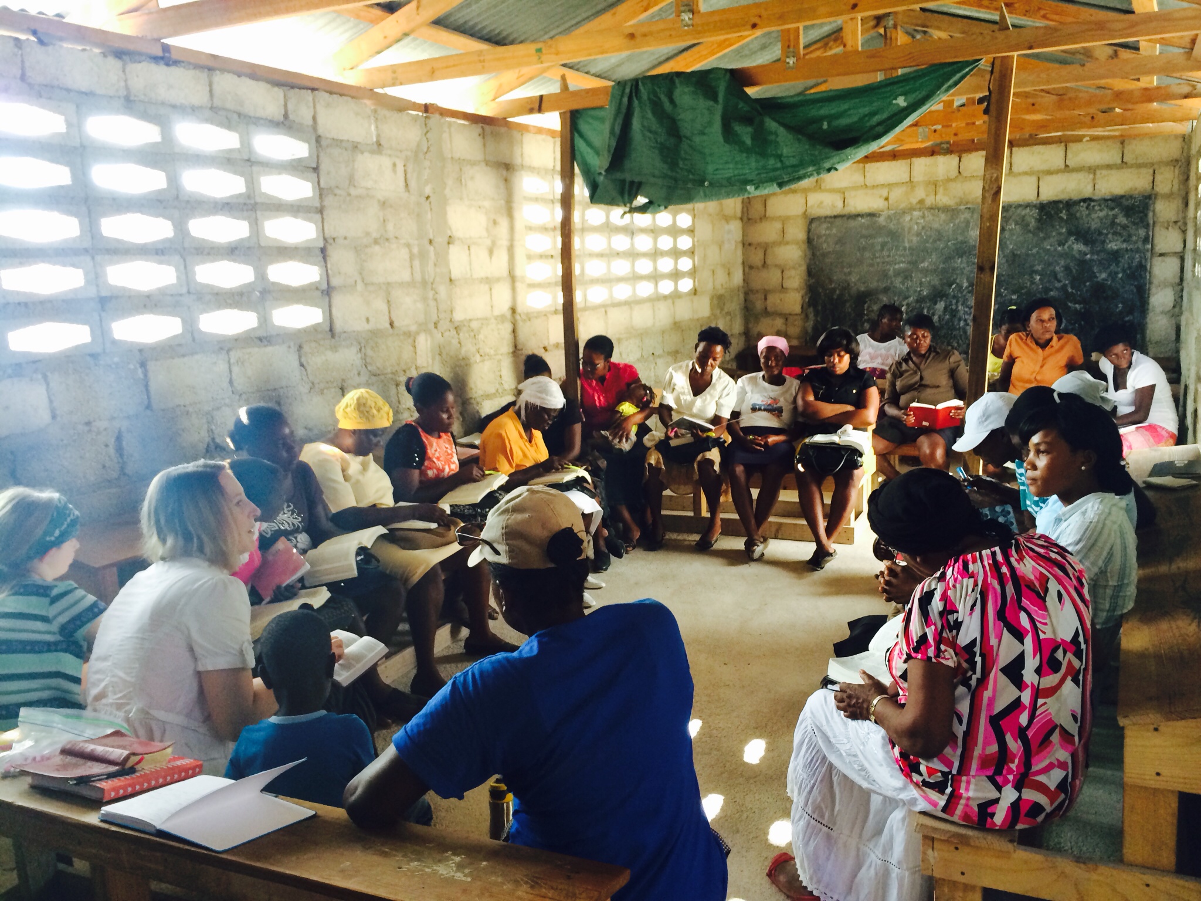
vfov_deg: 46.8
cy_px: 450
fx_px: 1041
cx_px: 600
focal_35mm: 30
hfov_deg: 60.0
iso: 50
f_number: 2.2
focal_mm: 4.12
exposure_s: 1/30
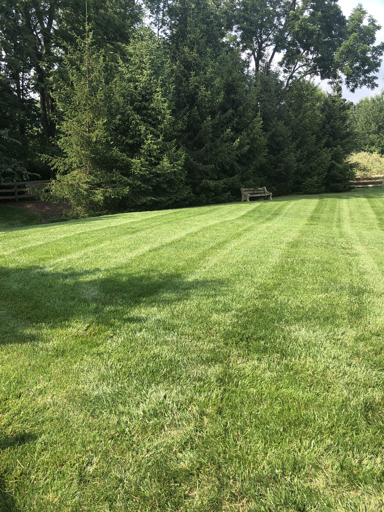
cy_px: 256
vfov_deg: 63.4
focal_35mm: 28
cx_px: 192
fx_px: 414
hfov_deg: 49.7
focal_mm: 3.99
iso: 20
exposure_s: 1/615
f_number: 1.8
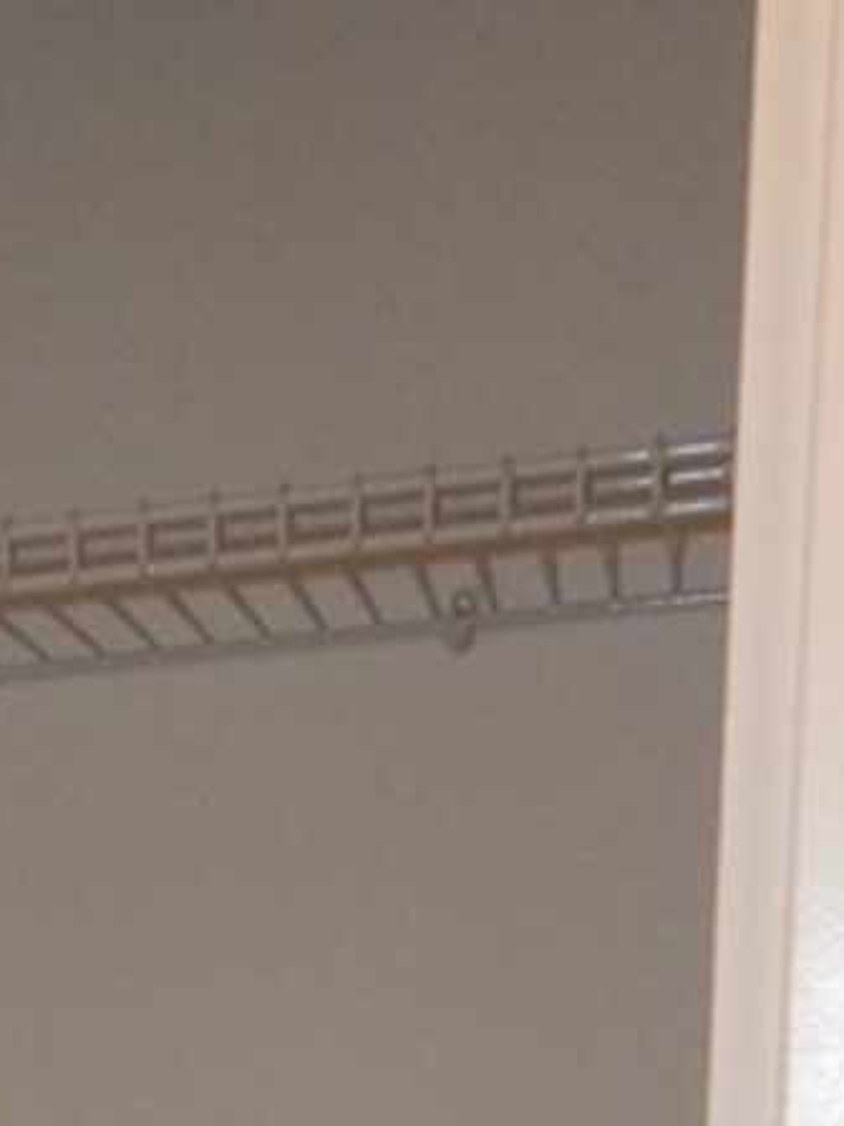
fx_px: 2732
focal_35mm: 84
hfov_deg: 16.7
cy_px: 1988
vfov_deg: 18.5
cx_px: -229
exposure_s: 1/30
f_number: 3
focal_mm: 4
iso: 200
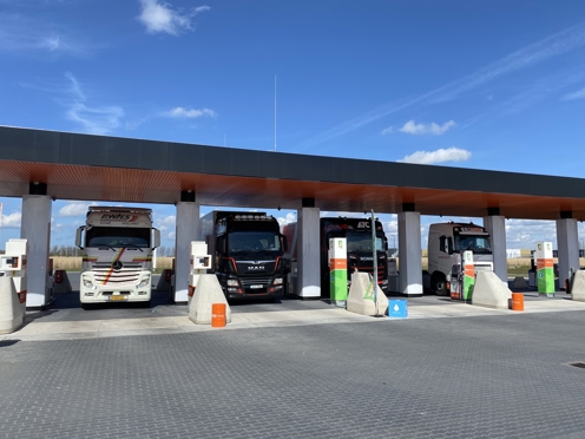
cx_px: 292
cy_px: 220
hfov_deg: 67.3
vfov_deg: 53.1
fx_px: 439
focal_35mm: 26
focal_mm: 4.25
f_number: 1.8
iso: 32
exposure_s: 1/3205
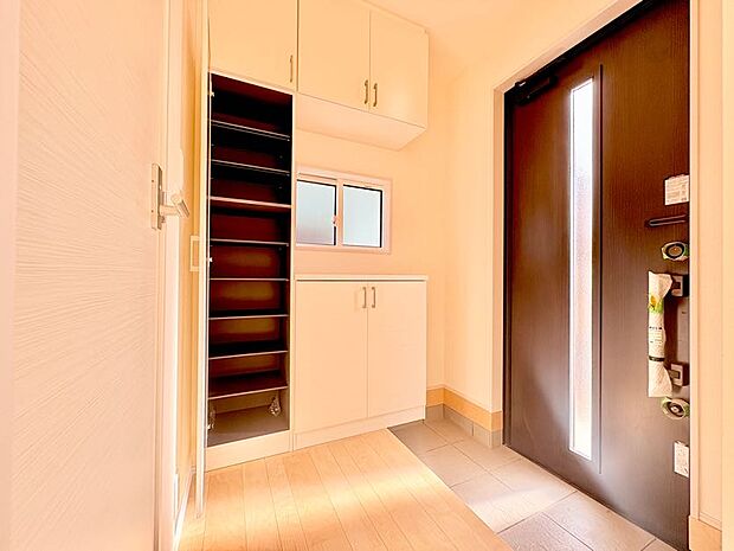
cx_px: 367
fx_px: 297
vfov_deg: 85.7
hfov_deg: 102.1
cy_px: 276
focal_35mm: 14
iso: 80
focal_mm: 2.22
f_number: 2.2
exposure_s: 1/99
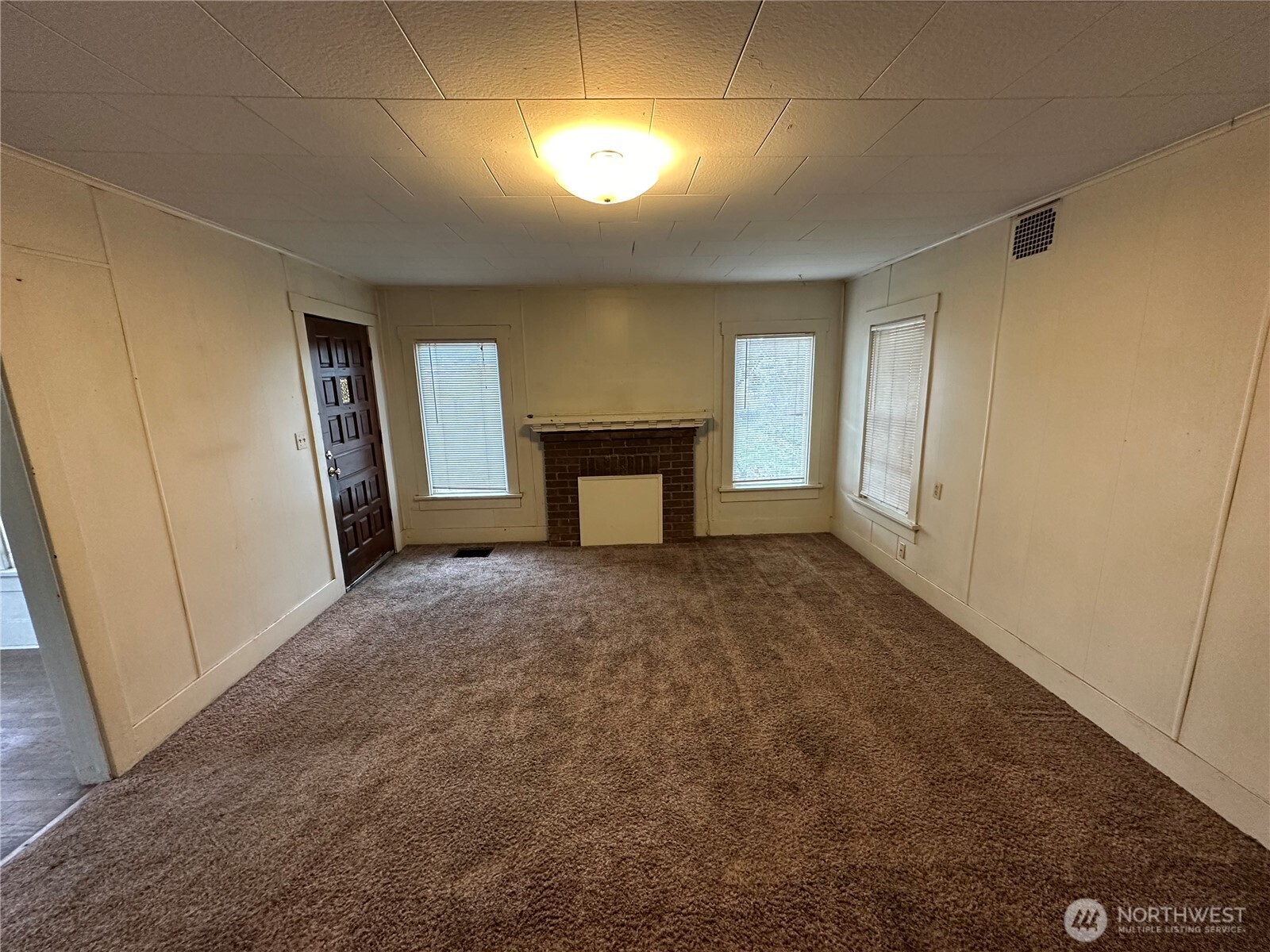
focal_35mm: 14
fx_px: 514
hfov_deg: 102.1
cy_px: 476
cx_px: 635
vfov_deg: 85.7
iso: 320
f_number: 2.2
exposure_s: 1/60
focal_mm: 2.22
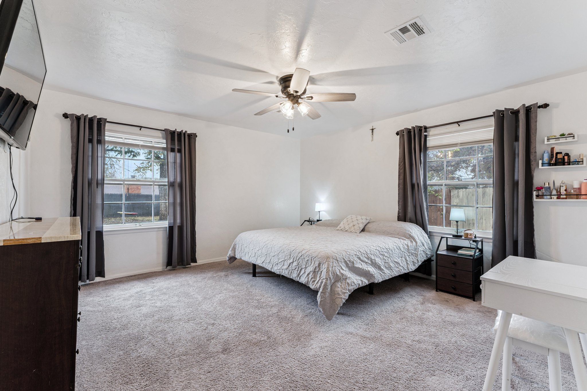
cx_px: 294
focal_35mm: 15
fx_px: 245
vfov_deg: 77.3
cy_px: 196
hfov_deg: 100.4
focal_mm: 10
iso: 100
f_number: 8
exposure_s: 1/10
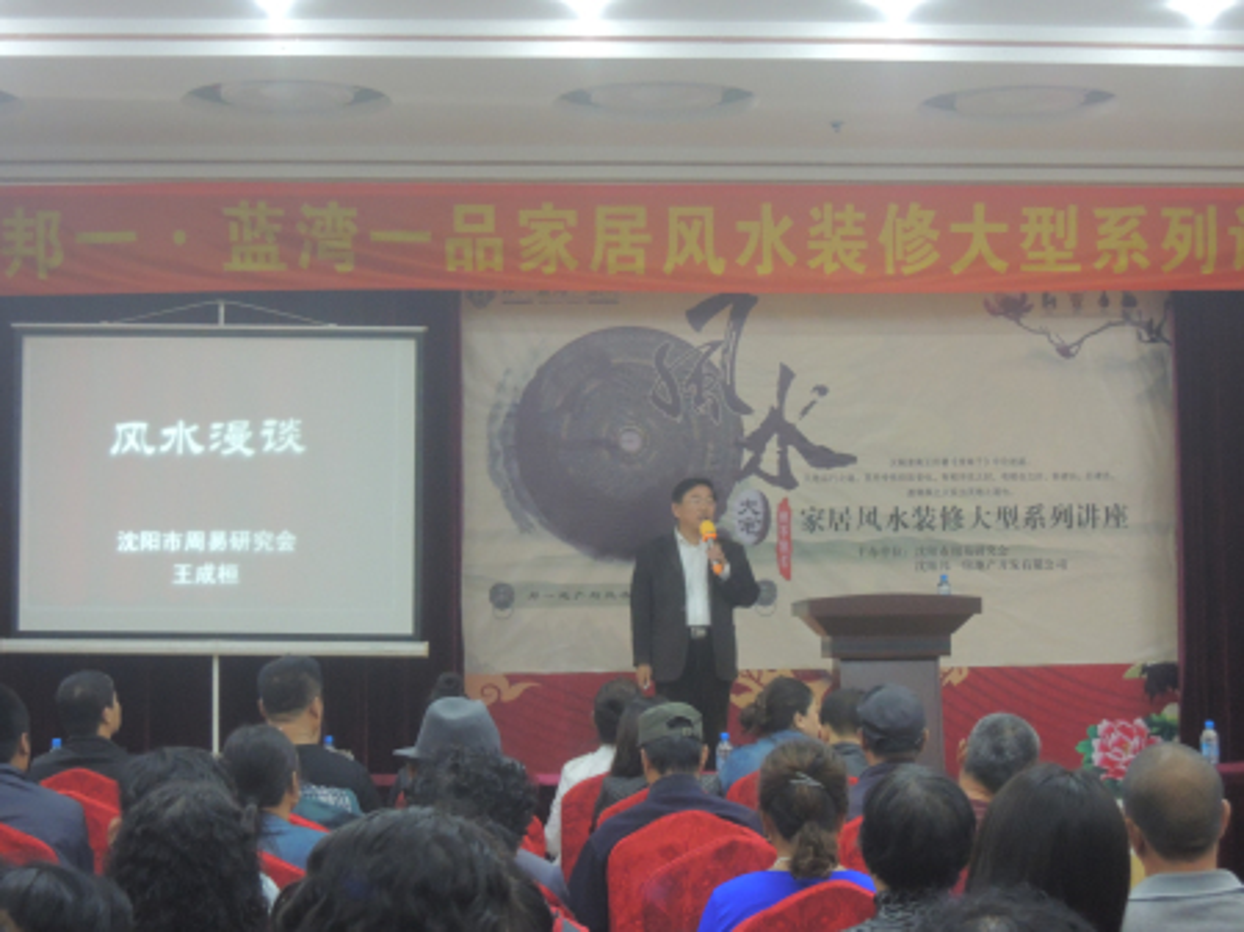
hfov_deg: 27.8
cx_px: 622
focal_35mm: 70
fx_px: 2514
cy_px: 466
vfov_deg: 21.0
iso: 800
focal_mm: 12.5
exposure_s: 1/20
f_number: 4.5
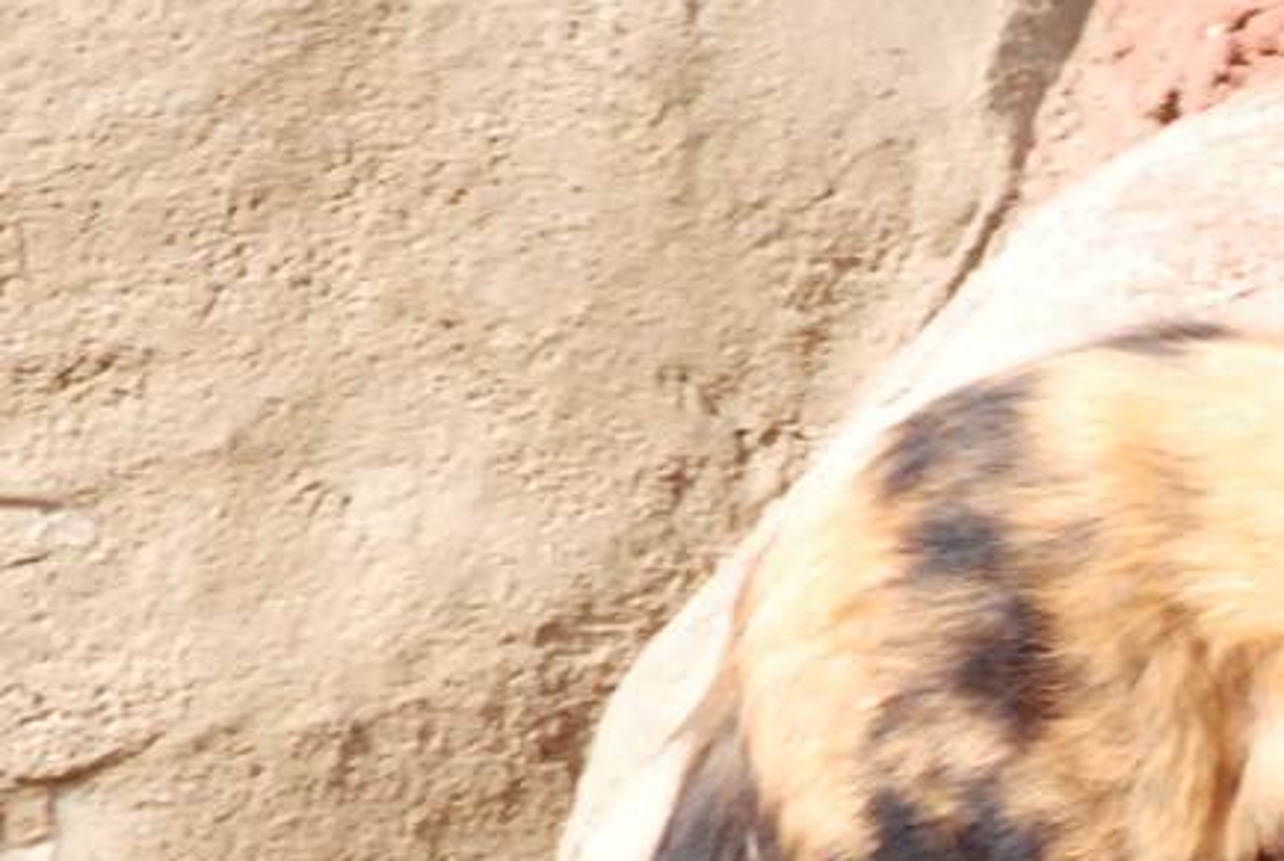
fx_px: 43444
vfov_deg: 1.1
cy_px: 1108
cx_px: 2154
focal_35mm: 1216
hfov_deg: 1.7
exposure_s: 1/160
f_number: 25
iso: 1600
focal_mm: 220
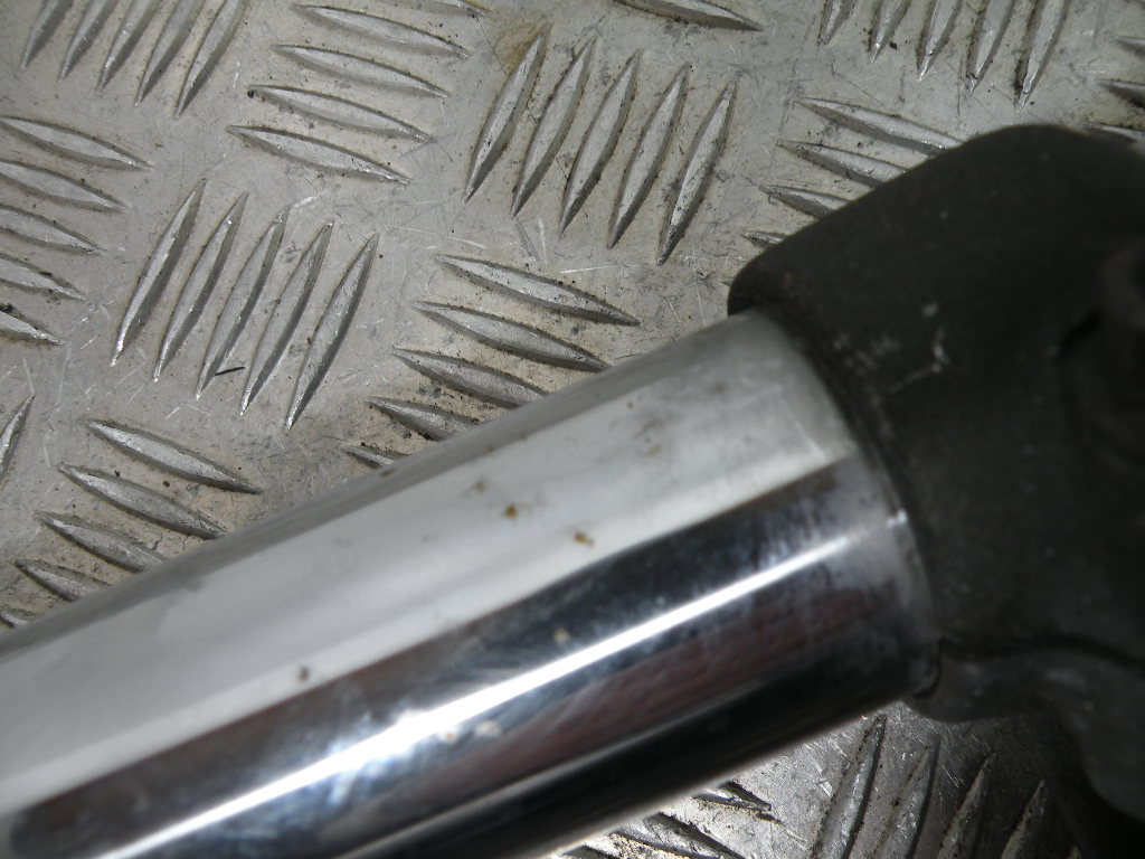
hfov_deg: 65.3
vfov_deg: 51.4
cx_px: 572
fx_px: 893
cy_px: 430
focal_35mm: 27
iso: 64
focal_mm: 4.7
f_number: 3.2
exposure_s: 1/73.6
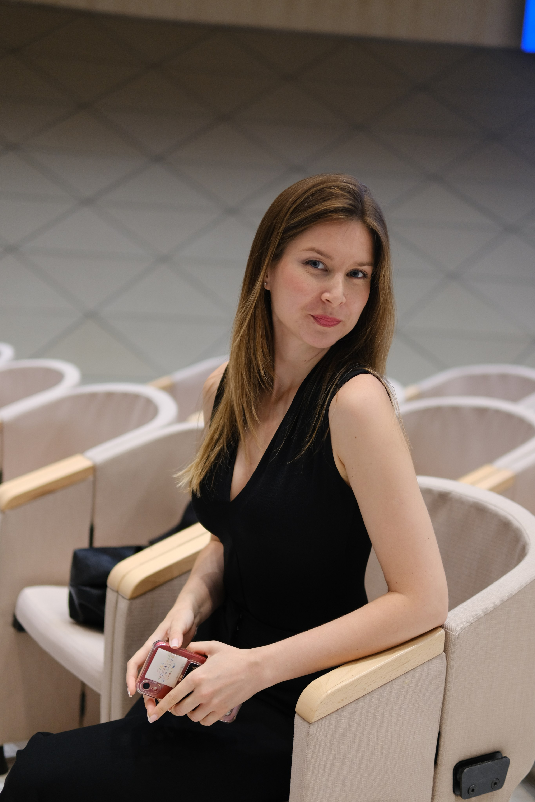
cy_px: 401
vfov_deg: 43.6
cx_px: 268
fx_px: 1003
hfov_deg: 29.9
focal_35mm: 45
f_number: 1.4
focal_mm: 30
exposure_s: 1/60
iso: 400
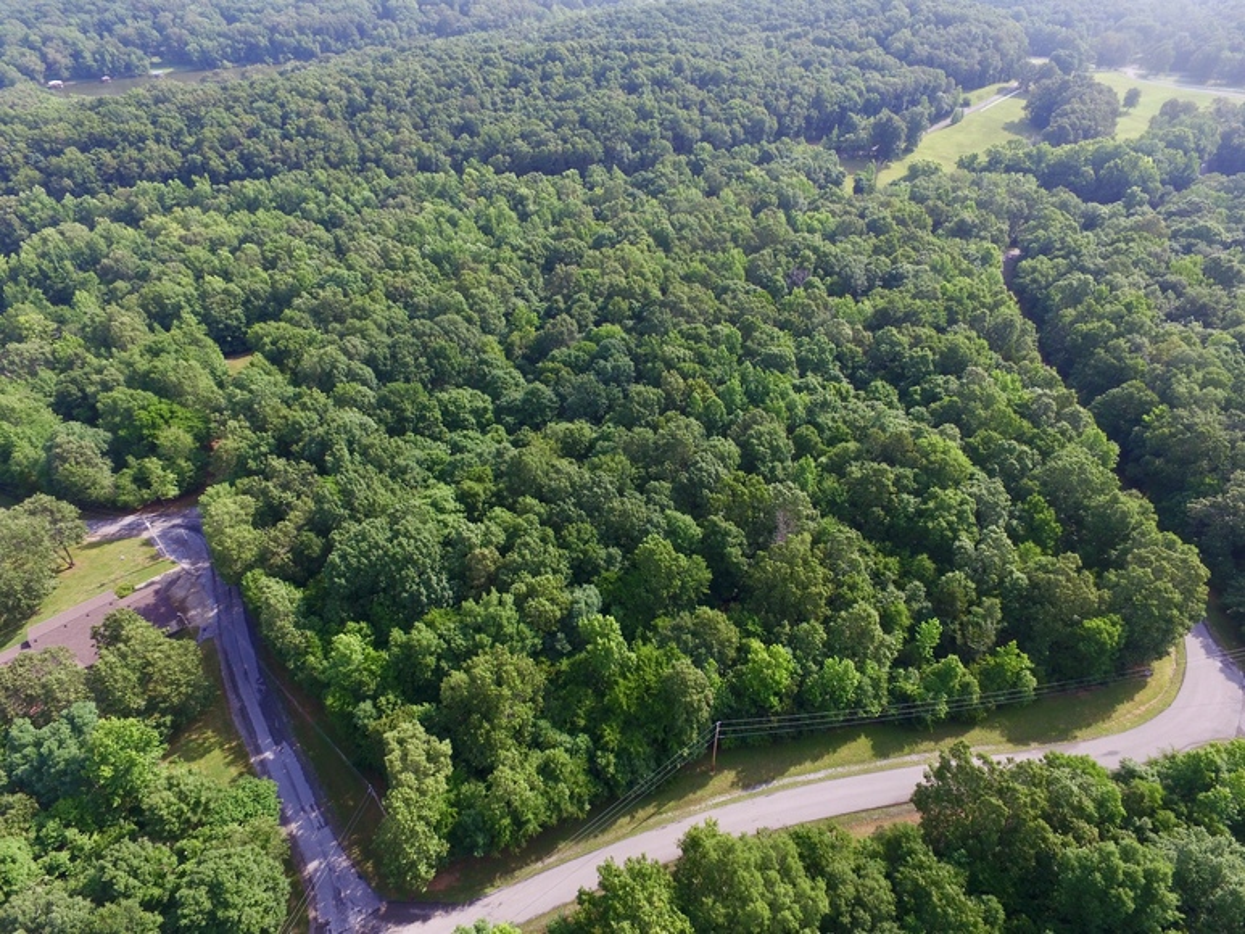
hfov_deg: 81.7
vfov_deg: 66.0
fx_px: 719
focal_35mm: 20
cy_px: 467
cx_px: 622
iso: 100
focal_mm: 3.61
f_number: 2.8
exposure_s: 1/532
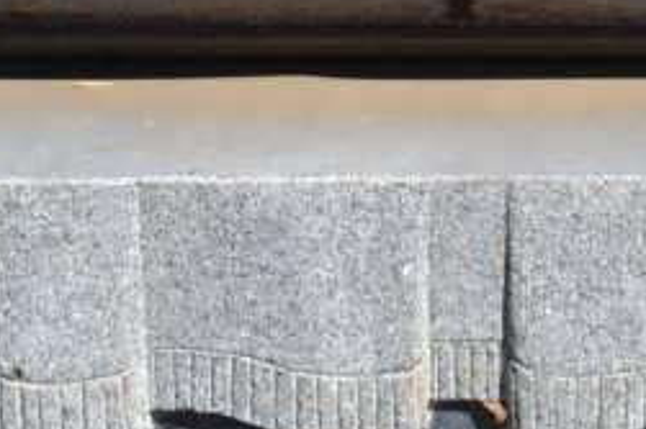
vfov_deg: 4.5
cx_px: 566
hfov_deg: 6.8
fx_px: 5398
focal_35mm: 301
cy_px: 850
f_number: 5.6
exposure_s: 1/125
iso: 125
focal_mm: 42
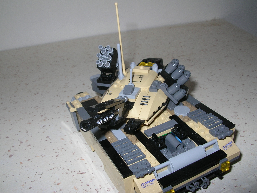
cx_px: 128
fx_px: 267
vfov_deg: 39.6
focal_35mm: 36
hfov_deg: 51.4
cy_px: 96
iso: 50
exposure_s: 1/60.1
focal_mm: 6
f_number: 3.7
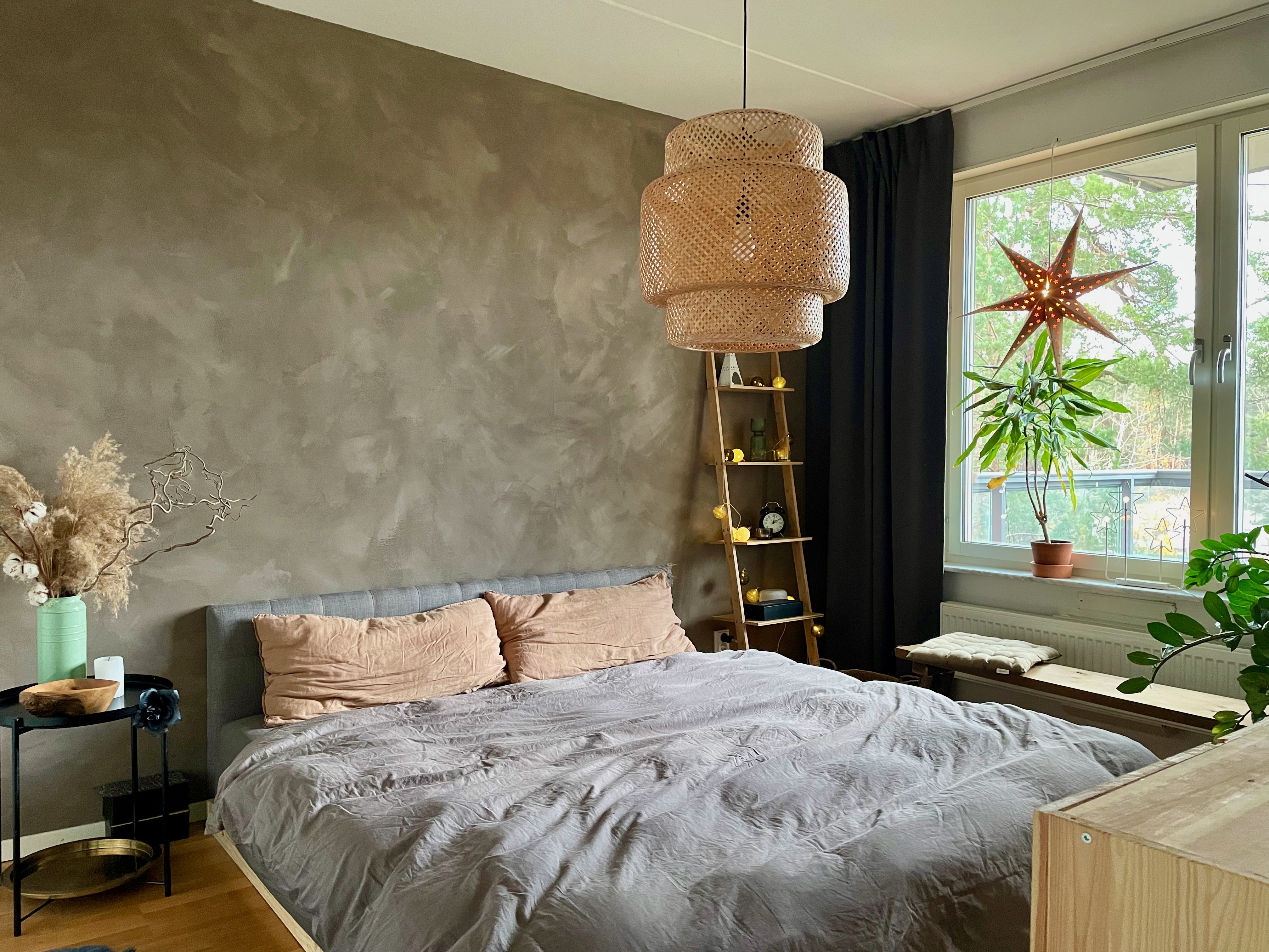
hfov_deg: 67.3
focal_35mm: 26
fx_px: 953
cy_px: 476
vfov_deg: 53.1
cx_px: 634
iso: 400
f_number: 1.6
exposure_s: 1/60
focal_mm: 4.2
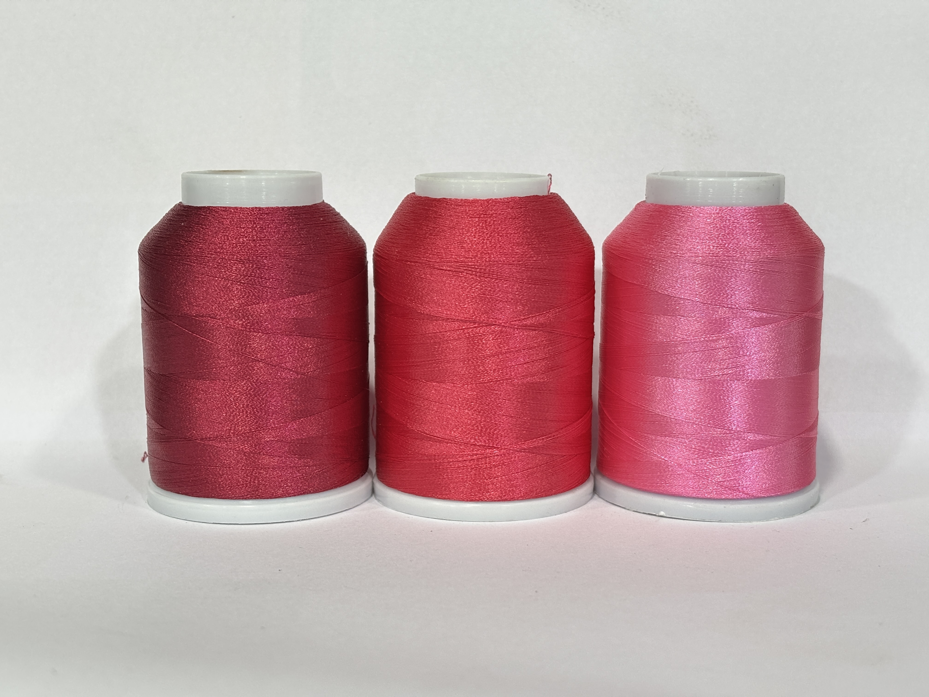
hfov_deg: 36.8
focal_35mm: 52
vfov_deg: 28.0
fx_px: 1396
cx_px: 464
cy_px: 348
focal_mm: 5.96
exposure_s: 1/33
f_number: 1.6
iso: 250
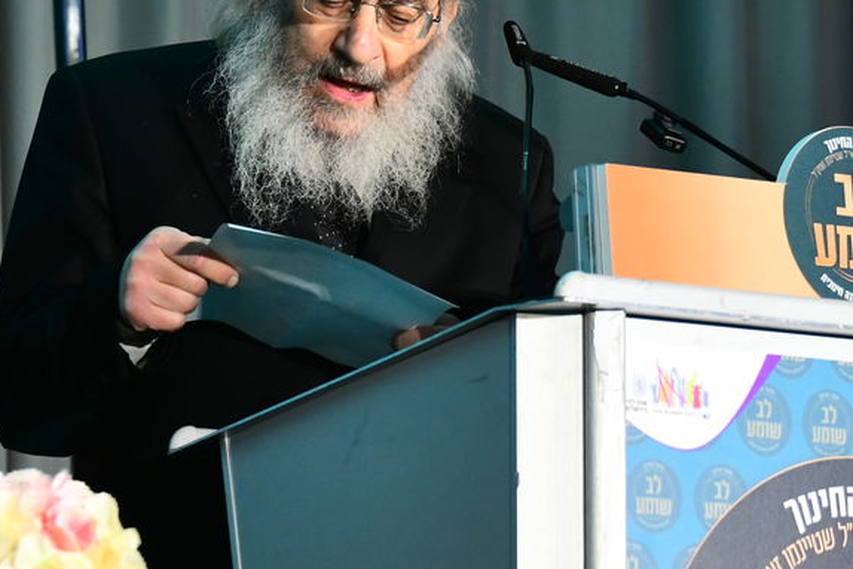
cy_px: 250
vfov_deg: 5.4
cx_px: 557
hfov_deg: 8.0
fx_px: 6067
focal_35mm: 256
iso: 3200
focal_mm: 105
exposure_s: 1/125
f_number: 5.6
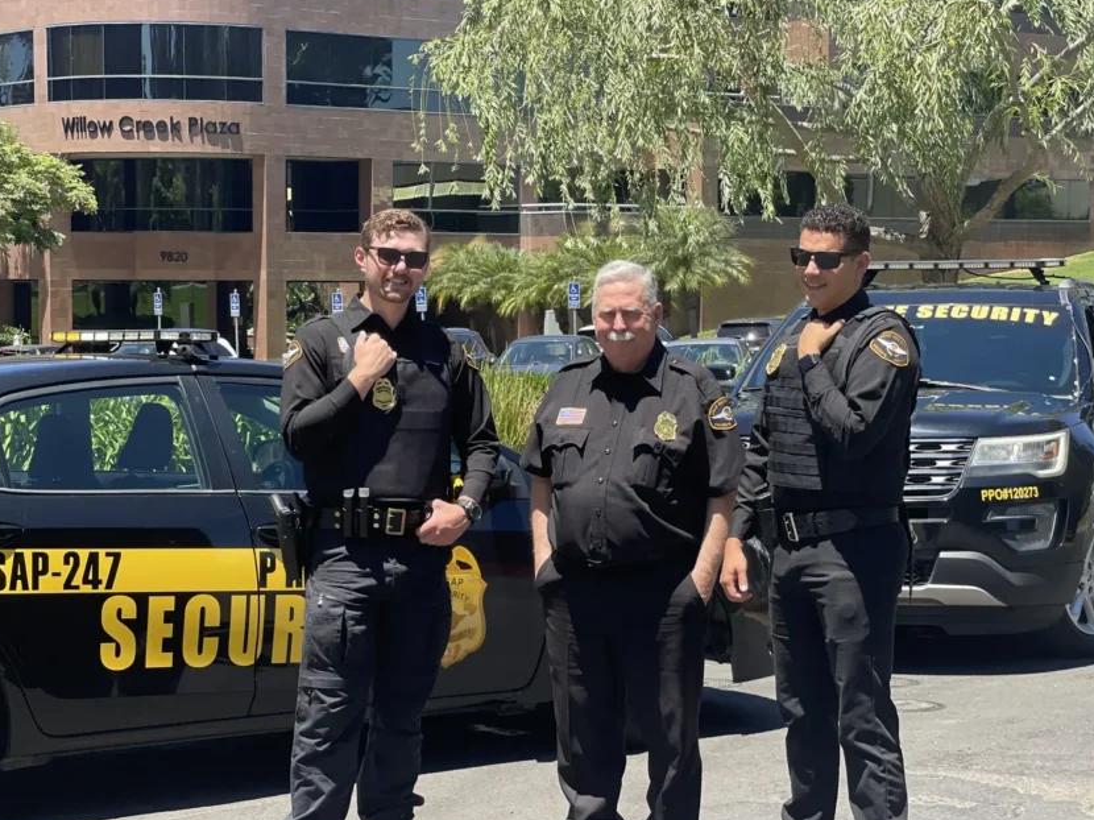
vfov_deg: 18.7
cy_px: 434
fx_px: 2496
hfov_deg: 24.7
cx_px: 548
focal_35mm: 79
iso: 32
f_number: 2.2
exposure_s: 1/447
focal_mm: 7.5
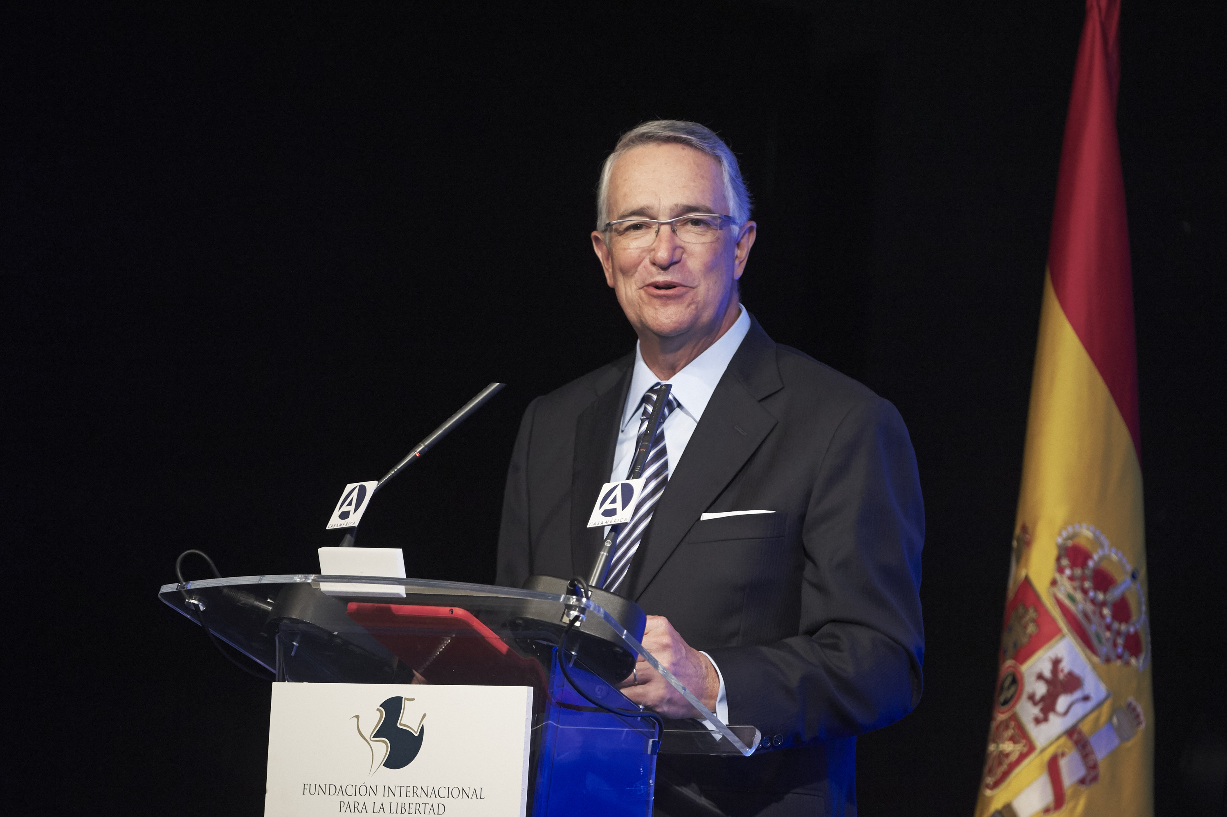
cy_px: 408
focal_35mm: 310
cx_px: 614
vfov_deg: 4.4
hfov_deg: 6.6
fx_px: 10560
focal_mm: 310
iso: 3200
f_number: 4
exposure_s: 1/320
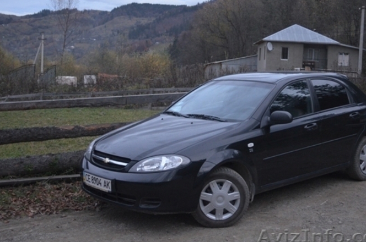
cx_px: 211
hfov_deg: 41.9
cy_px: 102
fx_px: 477
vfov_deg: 28.5
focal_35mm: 47
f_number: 4.2
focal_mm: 26
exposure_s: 1/25
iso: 1600
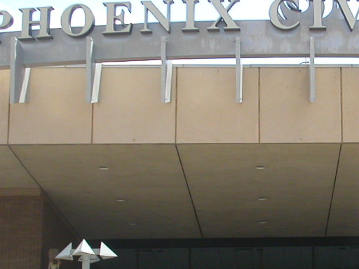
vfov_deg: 12.7
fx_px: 1203
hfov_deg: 16.6
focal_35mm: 116
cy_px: 202
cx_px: 353
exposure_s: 1/711
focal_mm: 8.9
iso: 100
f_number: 3.4
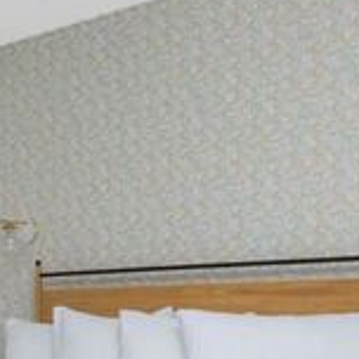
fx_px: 786
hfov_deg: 24.9
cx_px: 34
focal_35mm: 67
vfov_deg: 25.2
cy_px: 294
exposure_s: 1/15
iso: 800
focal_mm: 17
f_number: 16
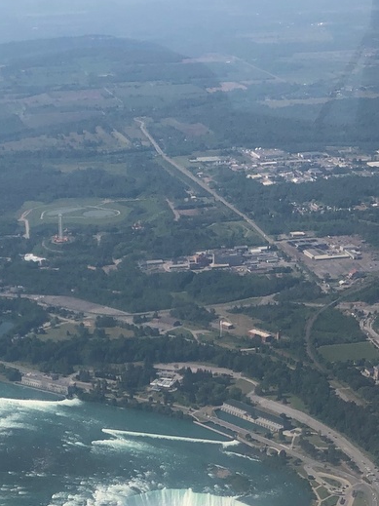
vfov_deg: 23.2
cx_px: 70
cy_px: 504
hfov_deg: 18.0
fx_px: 1183
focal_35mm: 81
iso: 20
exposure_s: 1/2558
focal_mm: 3.99
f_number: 1.8
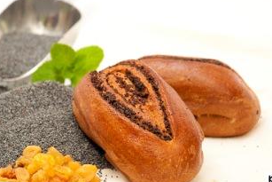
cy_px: 91
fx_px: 1736
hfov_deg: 9.0
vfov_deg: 6.0
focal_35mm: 230
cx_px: 107
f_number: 5.6
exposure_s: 1/80
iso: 200
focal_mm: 105
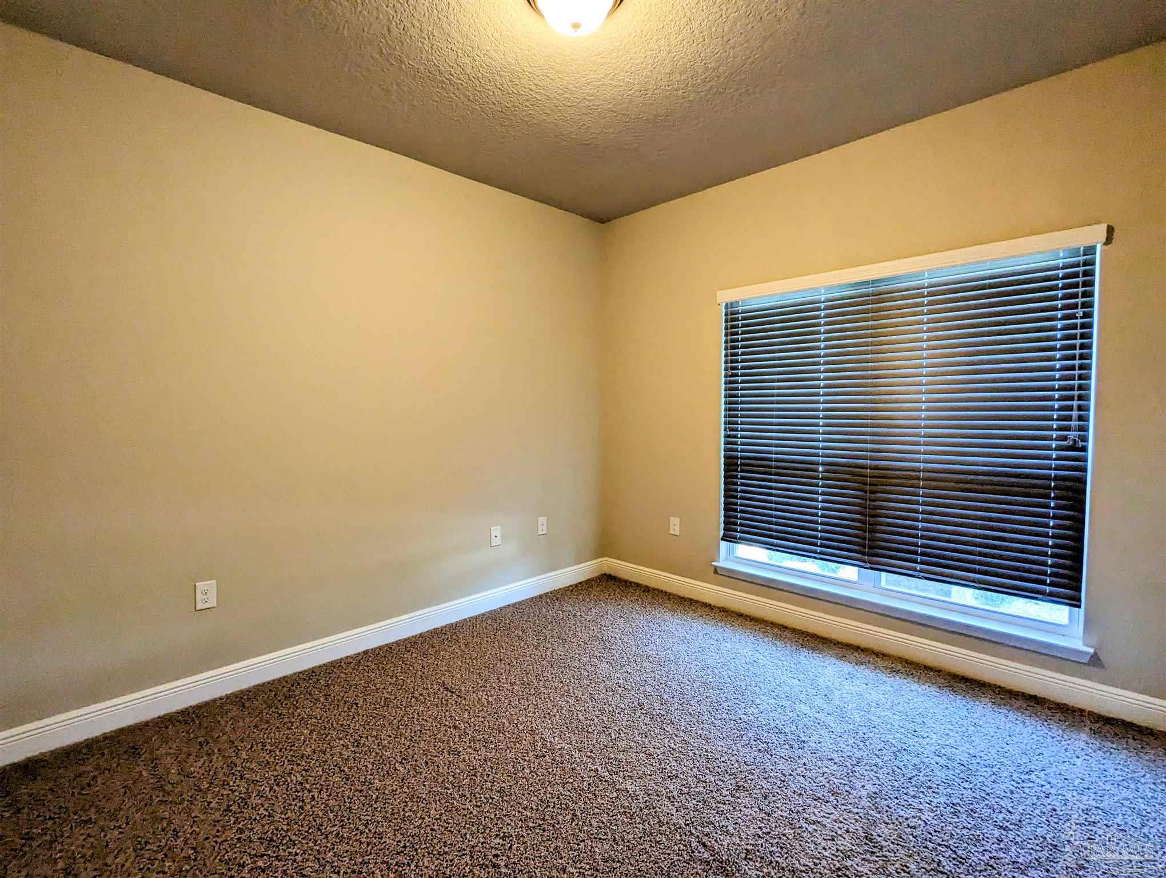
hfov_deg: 94.4
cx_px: 583
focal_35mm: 16
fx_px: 540
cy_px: 439
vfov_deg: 78.2
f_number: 2.2
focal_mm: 2.35
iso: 396
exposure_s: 1/120
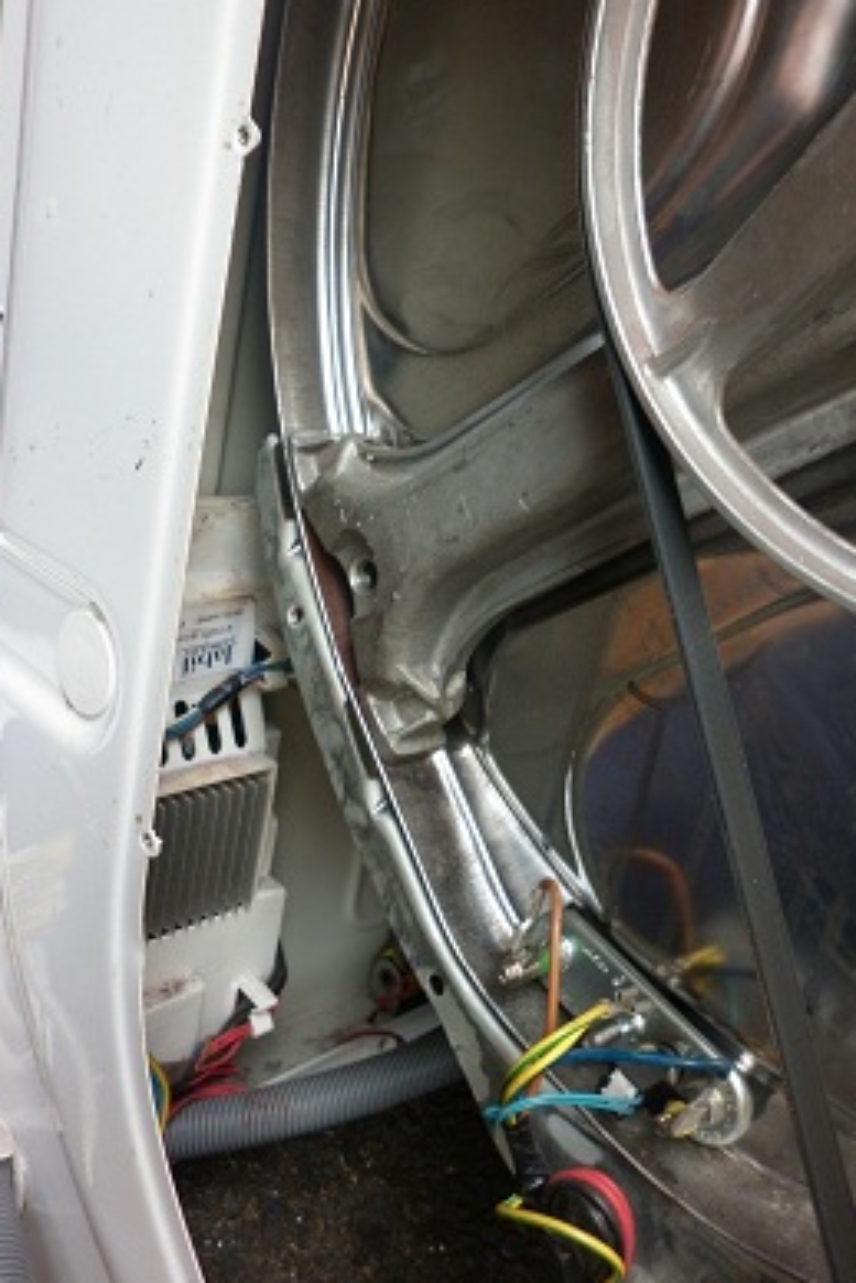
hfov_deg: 43.6
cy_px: 642
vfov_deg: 61.9
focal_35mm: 30
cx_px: 449
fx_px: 1069
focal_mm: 5
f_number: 2.8
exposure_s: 1/30
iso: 80
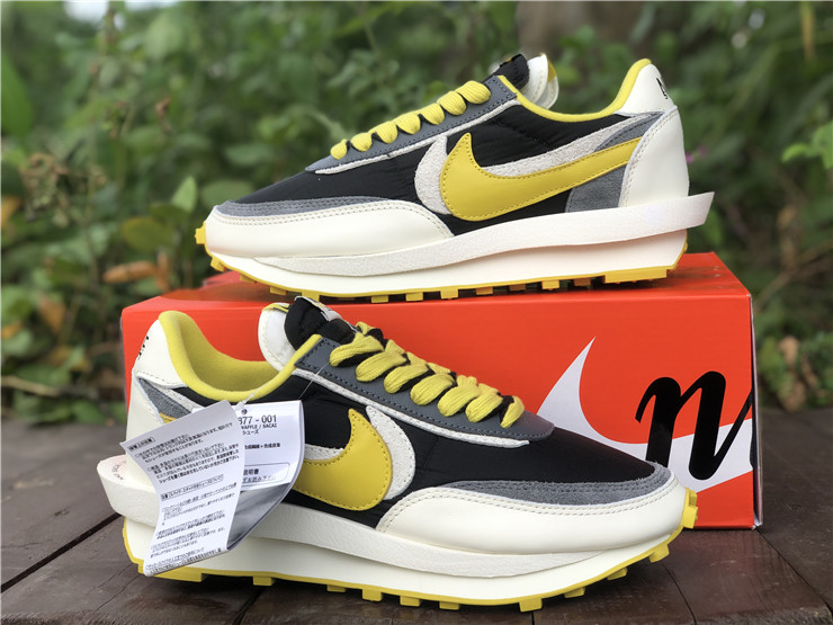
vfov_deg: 28.0
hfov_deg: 36.8
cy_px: 312
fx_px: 1251
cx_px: 416
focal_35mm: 52
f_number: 2.4
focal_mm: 6
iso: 16
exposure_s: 1/277
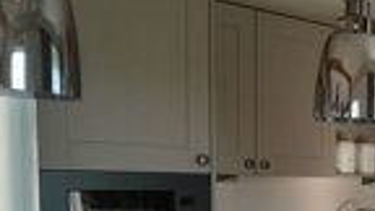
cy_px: 258
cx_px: 385
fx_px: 706
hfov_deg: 27.8
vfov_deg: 16.3
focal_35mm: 71
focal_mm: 3.98
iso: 40
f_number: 1.8
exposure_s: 1/50
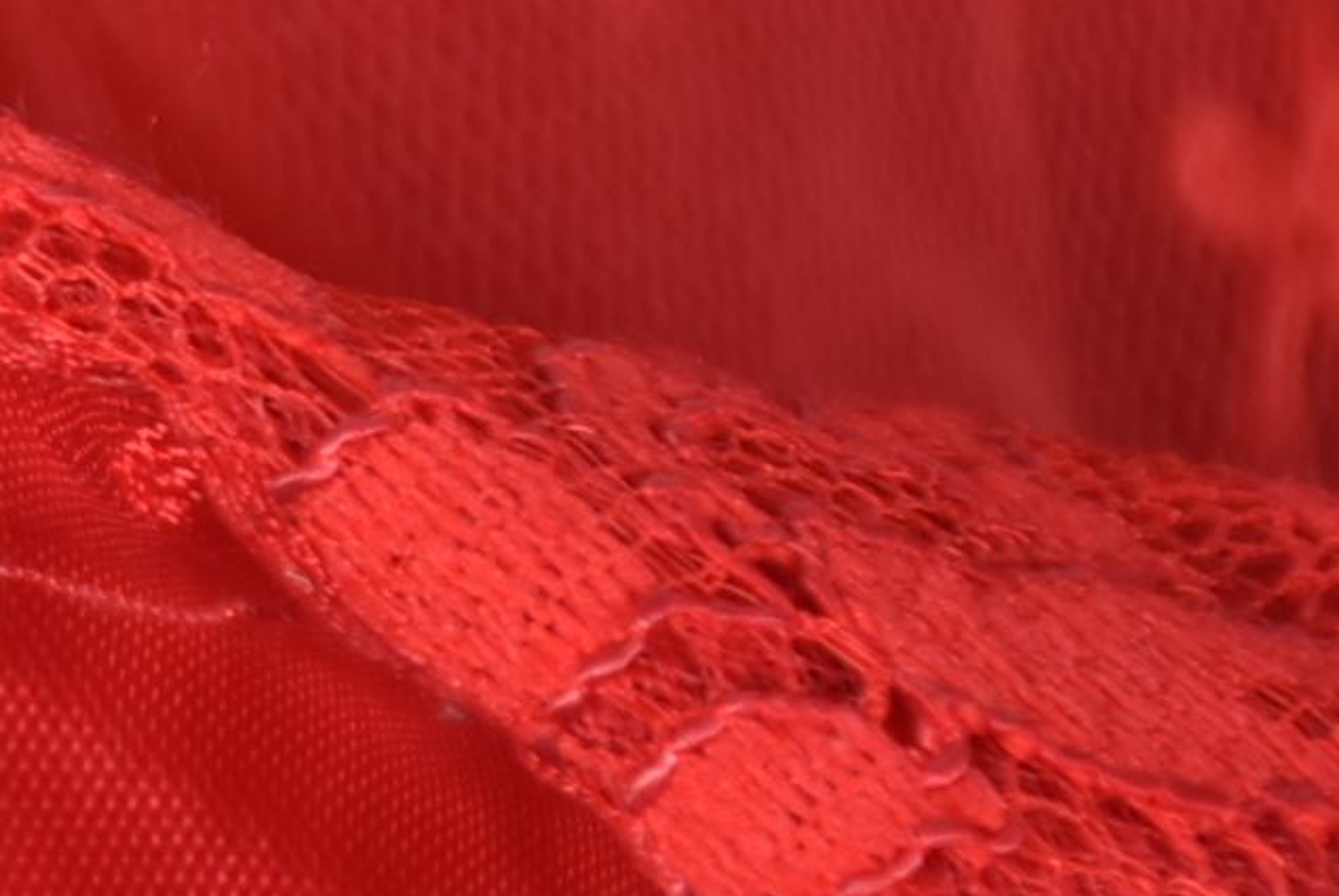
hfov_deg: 2.1
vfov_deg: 1.4
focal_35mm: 989
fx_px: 36827
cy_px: 447
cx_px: -1518
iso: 200
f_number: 9
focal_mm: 140
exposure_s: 1/125
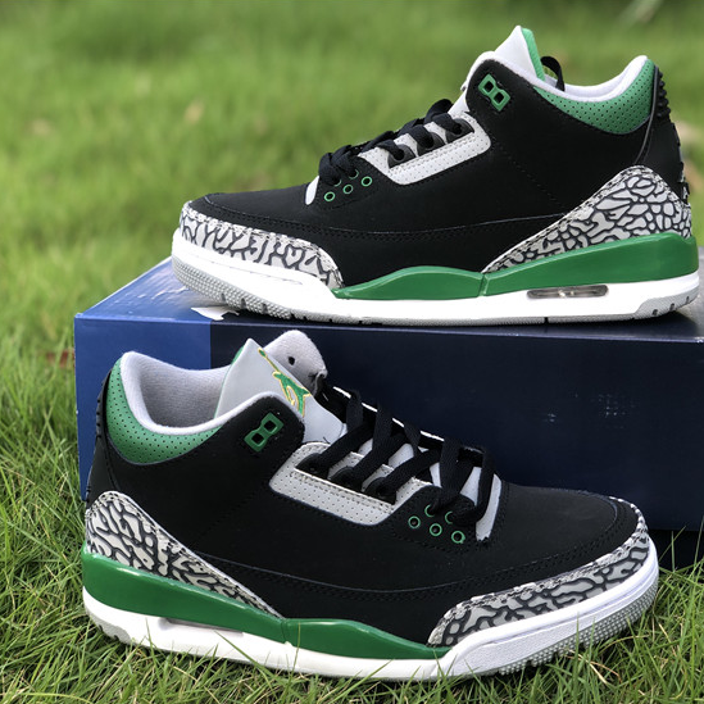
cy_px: 353
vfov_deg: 27.7
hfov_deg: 27.7
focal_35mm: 62
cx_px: 427
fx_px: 1427
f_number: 2.4
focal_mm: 6
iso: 25
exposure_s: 1/120
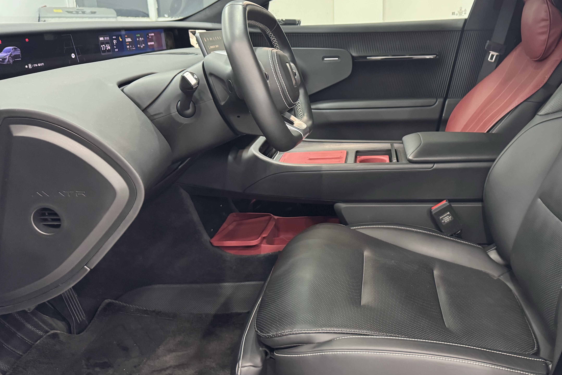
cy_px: 161
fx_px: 515
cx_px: 359
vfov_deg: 39.9
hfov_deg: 56.4
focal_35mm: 33
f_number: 1.78
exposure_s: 1/33
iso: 640
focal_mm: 6.76
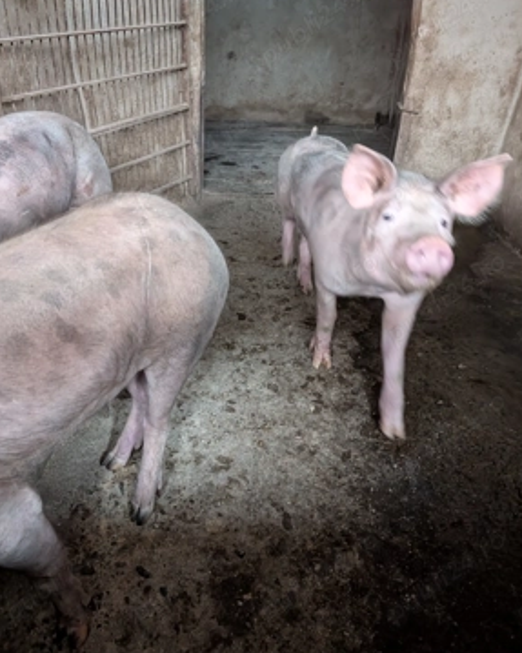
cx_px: 255
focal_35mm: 26
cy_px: 327
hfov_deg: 54.9
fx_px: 502
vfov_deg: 66.0
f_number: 1.68
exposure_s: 1/36.1
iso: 2793
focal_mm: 6.9
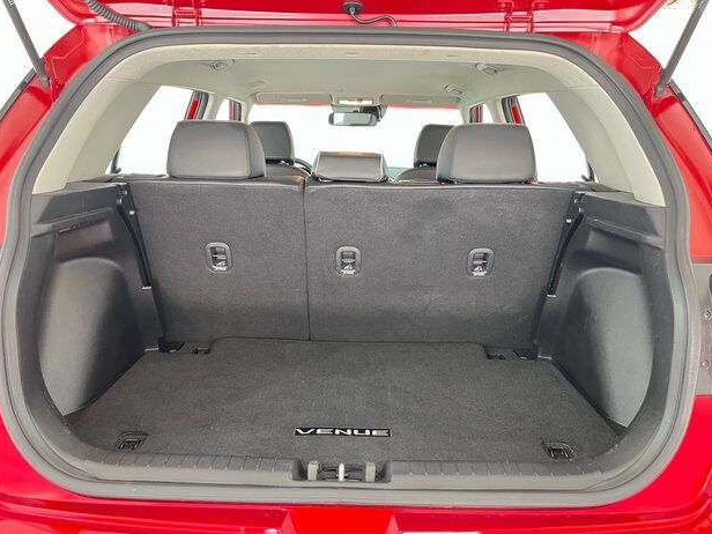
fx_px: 555
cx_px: 356
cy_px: 268
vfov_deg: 51.4
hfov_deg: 65.3
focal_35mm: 27
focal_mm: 5.1
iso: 500
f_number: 1.6
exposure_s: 1/30
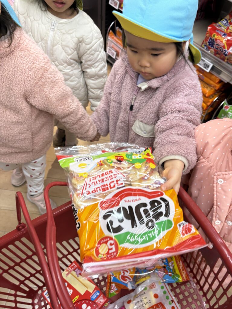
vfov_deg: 67.3
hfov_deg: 53.1
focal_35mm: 26
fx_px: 232
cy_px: 154
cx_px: 116
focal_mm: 5.96
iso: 100
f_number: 1.6
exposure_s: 1/60
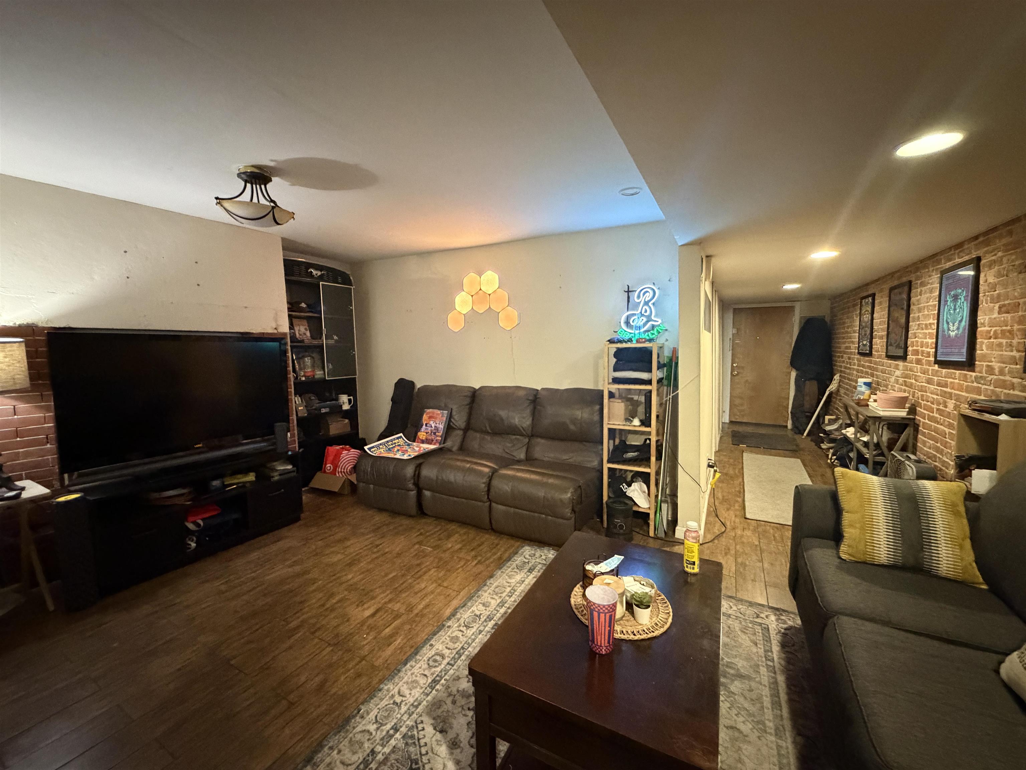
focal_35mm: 14
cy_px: 385
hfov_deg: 102.1
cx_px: 513
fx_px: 415
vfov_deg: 85.7
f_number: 2.2
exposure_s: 1/40
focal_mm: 2.22
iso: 1250
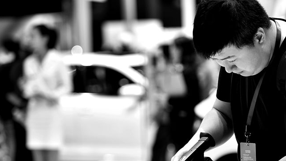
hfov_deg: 10.6
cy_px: 127
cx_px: 180
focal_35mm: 203
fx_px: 1540
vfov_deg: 6.0
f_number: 2.8
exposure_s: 1/160
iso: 200
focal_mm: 122
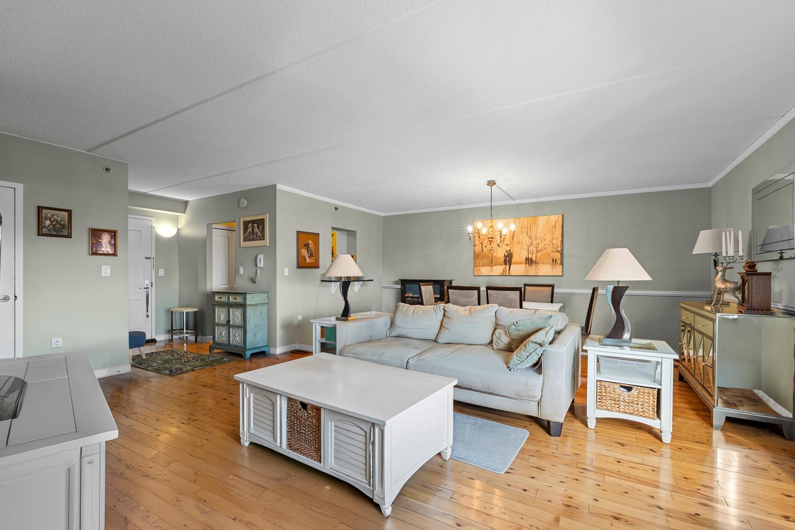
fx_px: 331
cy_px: 281
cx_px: 413
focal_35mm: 15
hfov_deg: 100.3
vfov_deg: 77.2
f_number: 10
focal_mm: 14
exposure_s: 1
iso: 200
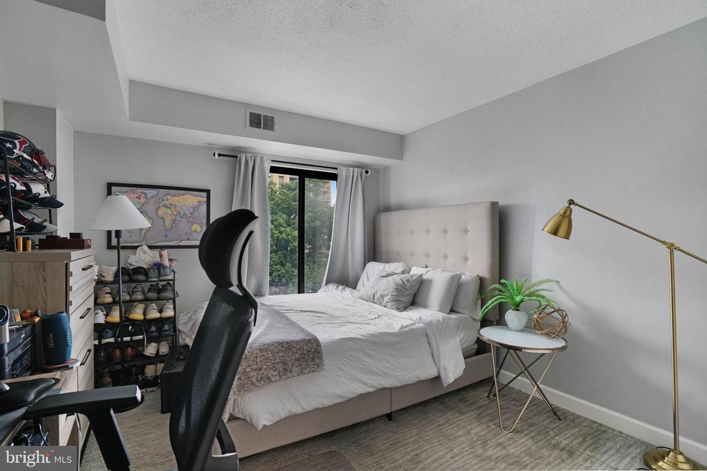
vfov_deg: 73.7
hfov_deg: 96.7
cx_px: 354
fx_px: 314
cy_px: 236
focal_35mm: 16
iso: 1250
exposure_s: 1/60
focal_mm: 16
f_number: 8
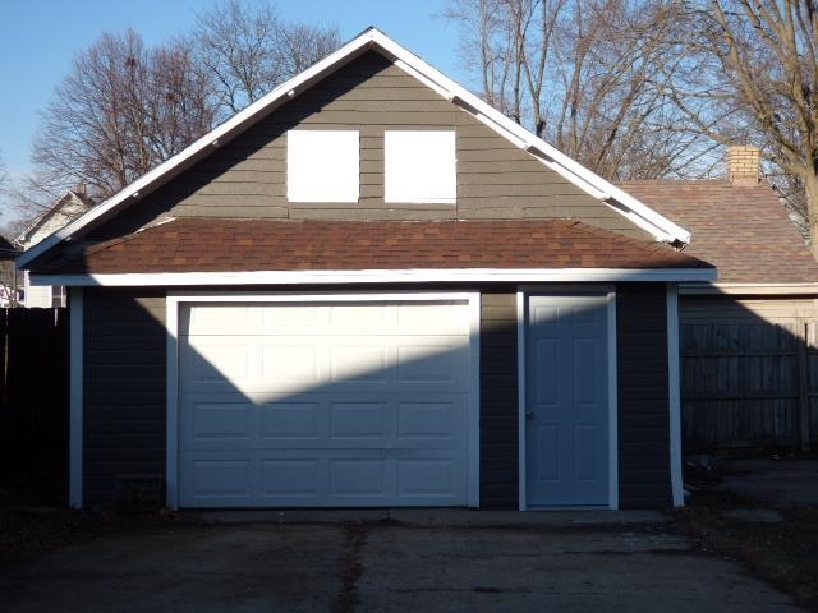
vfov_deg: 22.3
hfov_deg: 29.4
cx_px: 409
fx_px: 1560
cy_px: 306
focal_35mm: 66
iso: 100
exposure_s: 1/640
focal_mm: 11.76
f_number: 4.2
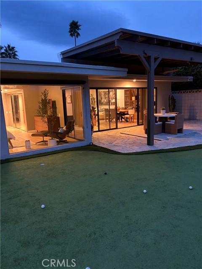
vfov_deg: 67.3
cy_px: 134
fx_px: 202
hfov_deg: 53.1
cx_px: 101
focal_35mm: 26
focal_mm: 5.96
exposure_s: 1/30
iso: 640
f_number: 1.6
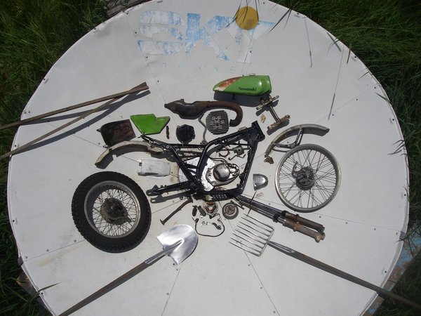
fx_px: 462
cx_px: 210
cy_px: 158
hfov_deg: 49.0
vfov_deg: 37.7
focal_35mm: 38
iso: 80
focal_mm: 6.3
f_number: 6.6
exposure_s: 1/1600
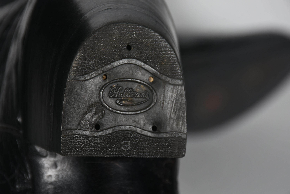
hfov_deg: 10.5
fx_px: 1572
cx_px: 145
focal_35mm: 195
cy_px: 97
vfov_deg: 7.1
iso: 200
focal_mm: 130
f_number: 11
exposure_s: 1/125
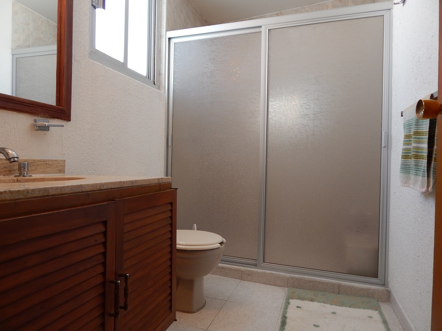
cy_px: 166
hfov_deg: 73.9
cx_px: 221
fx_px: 294
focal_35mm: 23
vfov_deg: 58.9
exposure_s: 1/30
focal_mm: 4
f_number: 3
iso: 125
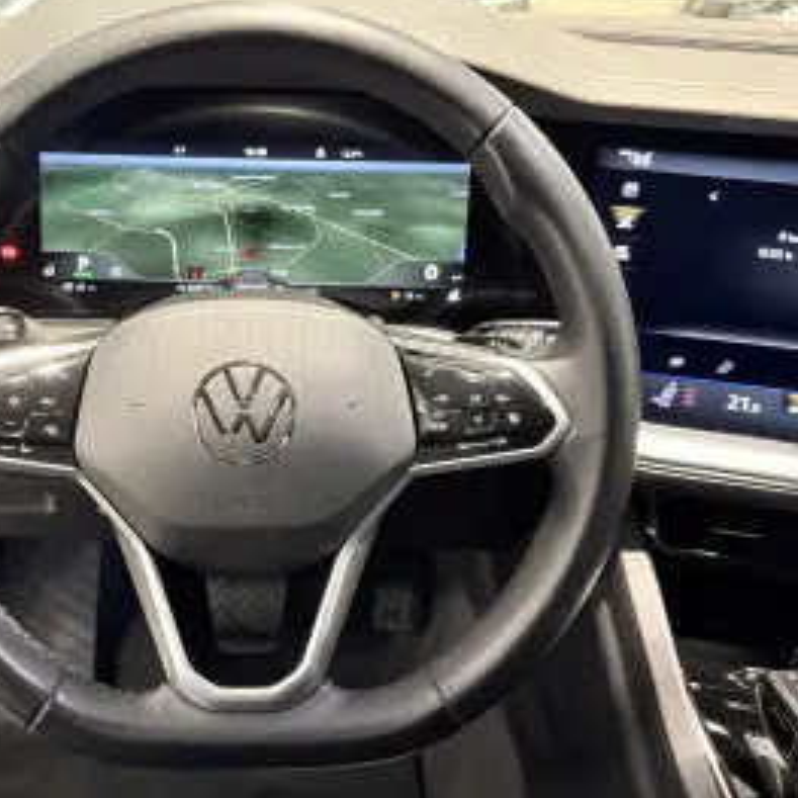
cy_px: 391
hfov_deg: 54.3
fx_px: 756
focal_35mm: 29
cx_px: 255
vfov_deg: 55.6
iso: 800
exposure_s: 1/40
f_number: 1.78
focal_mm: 6.76
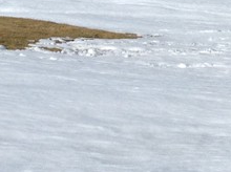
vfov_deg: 9.6
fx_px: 999
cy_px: -60
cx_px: 390
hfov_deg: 12.3
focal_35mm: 150
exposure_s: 1/2070
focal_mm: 3.3
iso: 25
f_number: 2.4
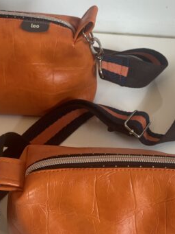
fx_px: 411
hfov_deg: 24.0
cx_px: 86
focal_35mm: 61
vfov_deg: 31.6
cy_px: 98
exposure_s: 1/100
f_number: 1.6
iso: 80
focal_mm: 5.1
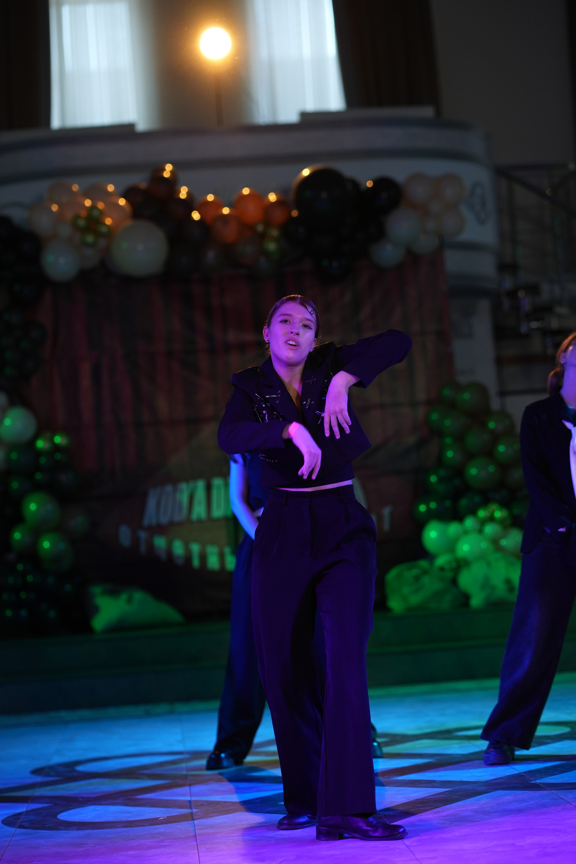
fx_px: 2040
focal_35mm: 85
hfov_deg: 16.1
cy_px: 432
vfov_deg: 23.9
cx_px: 288
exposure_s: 1/400
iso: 800
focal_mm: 85
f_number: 2.2
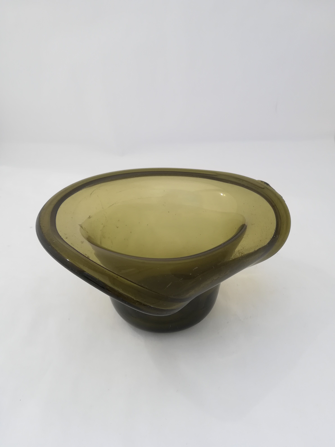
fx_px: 335
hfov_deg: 53.1
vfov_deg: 67.3
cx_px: 168
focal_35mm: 26
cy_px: 224
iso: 50
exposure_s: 1/960
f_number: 2.2
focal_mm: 3.83
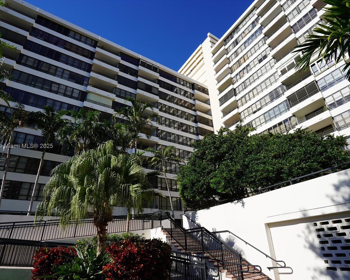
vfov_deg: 70.8
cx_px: 186
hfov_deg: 83.2
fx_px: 197
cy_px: 147
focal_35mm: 19
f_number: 10
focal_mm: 16
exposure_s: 1/160
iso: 100
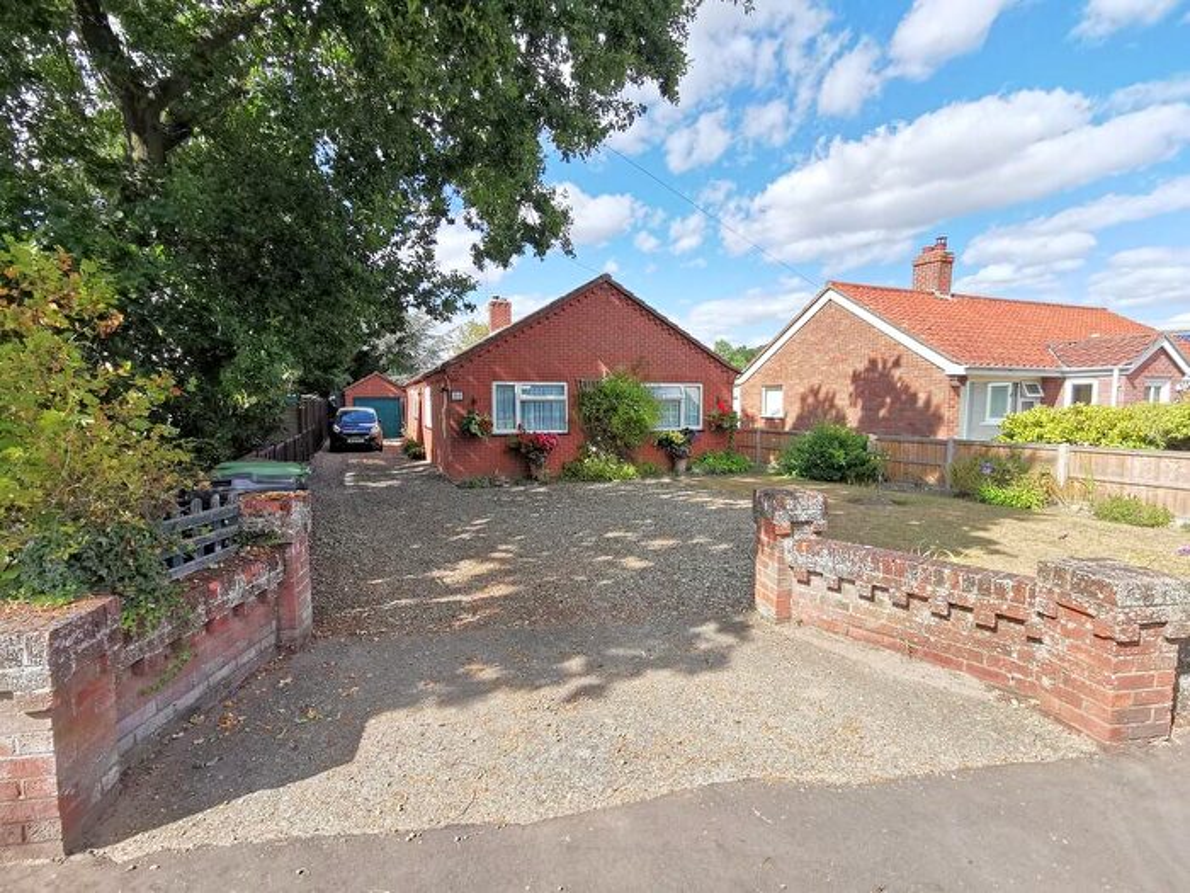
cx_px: 595
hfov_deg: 94.5
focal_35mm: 16
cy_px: 446
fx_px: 550
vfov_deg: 78.1
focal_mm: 2.26
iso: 50
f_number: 2.2
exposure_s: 1/429
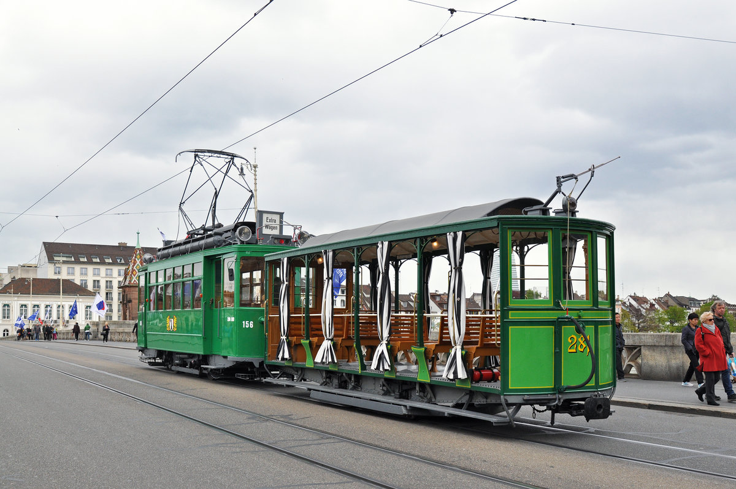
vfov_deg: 36.8
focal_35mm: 36
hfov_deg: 53.2
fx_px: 735
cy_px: 244
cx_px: 368
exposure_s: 1/1000
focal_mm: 24
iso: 400
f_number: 5.6
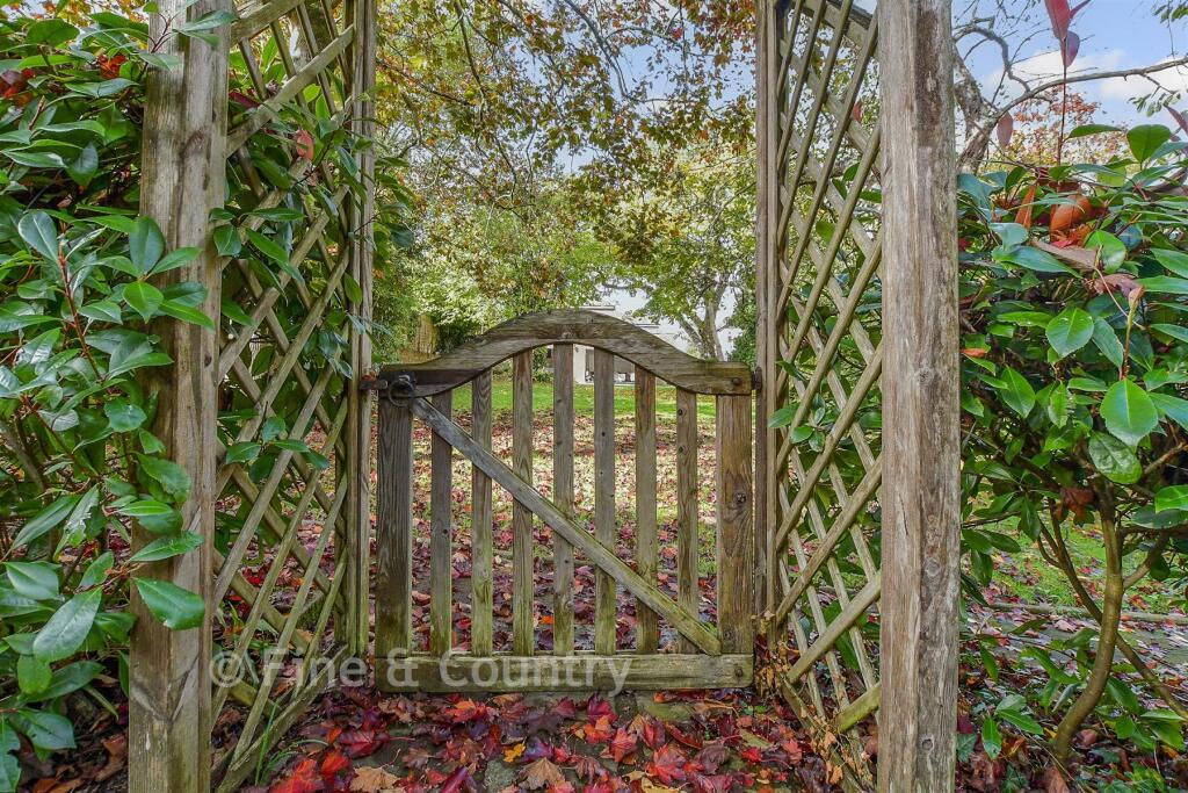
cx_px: 594
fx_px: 825
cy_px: 396
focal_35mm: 25
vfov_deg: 51.3
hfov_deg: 71.5
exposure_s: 1/20
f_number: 8
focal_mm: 17
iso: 160
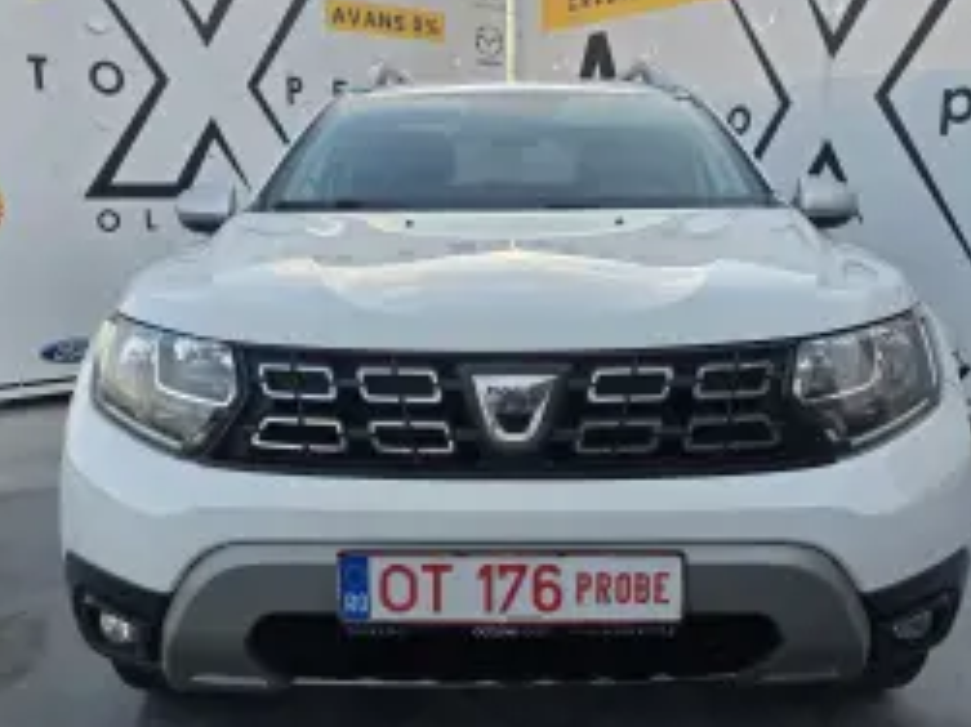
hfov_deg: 55.4
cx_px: 507
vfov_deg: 42.9
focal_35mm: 33
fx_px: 925
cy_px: 360
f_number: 1.7
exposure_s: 1/180
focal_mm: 6.3
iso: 50
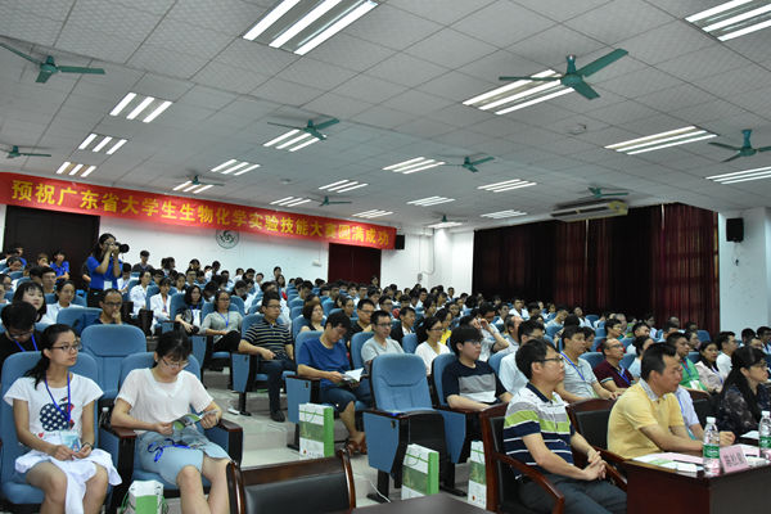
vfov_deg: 43.6
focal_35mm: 30
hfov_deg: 61.9
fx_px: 642
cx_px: 386
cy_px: 257
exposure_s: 1/60
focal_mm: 20
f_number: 8
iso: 3600
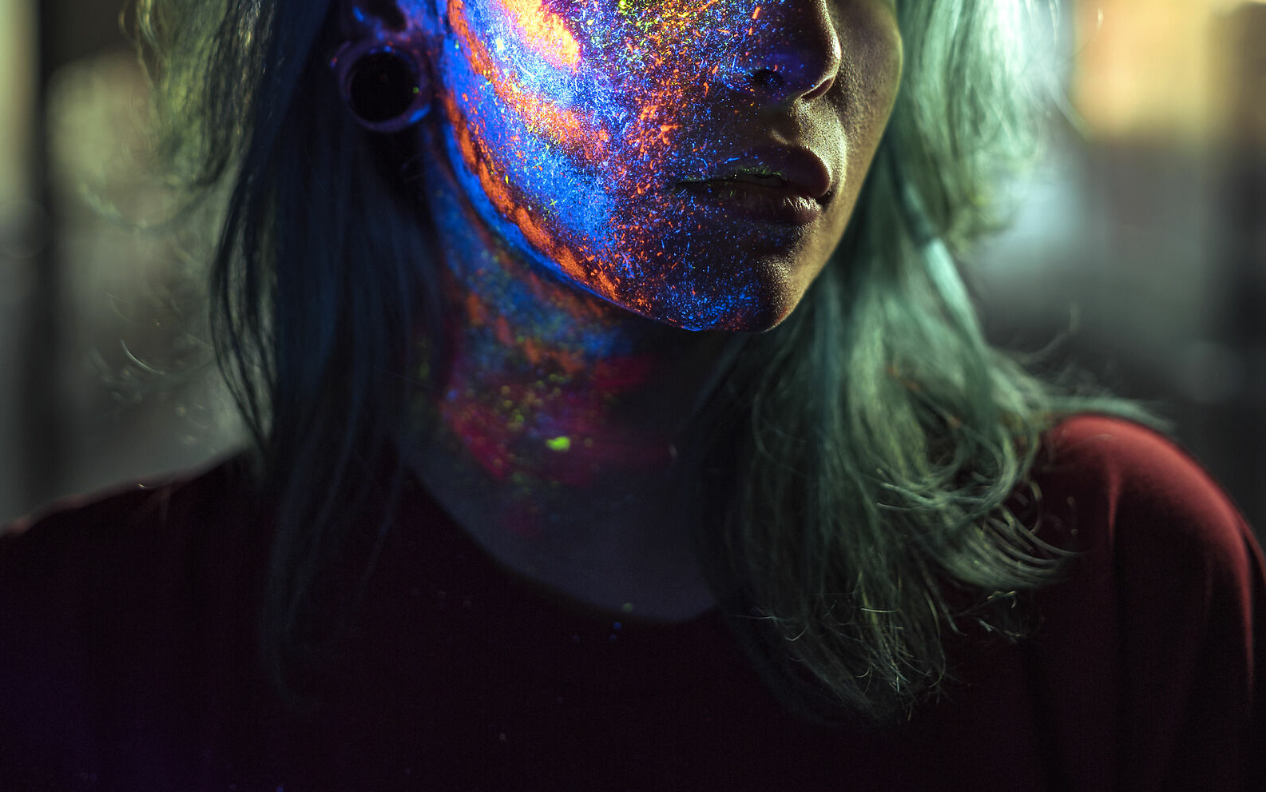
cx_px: 632
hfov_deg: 37.5
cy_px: 145
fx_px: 1863
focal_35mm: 54
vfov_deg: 23.6
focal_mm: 35
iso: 125
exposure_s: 1/200
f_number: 2
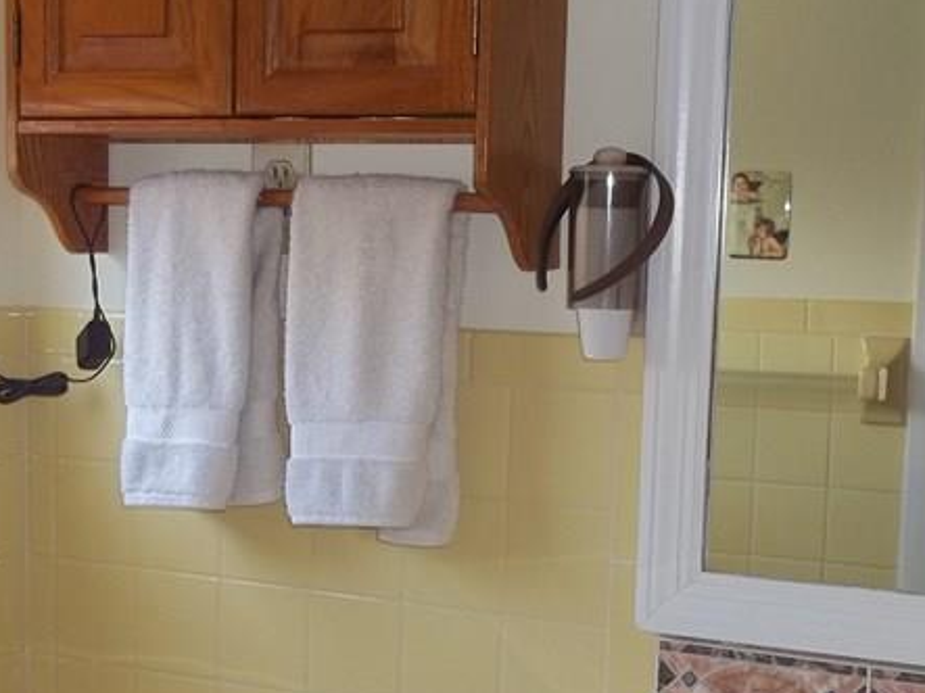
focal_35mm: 74
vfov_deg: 19.6
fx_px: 1977
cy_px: 589
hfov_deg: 26.3
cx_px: 359
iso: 64
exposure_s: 1/30
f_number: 2.9
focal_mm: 5.7
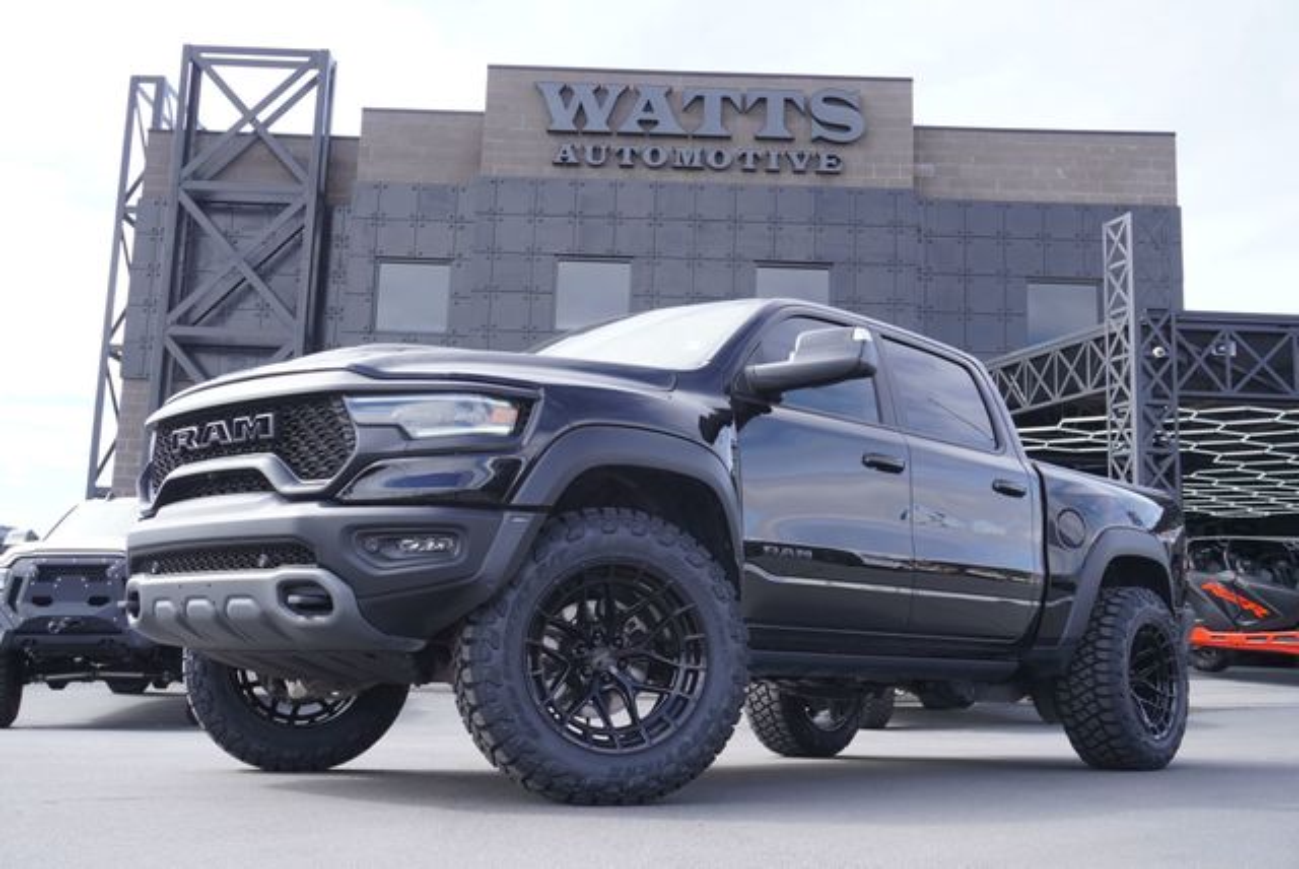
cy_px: 434
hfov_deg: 49.5
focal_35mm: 39
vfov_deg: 34.3
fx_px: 1408
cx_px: 650
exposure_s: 1/125
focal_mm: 26
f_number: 6.3
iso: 100
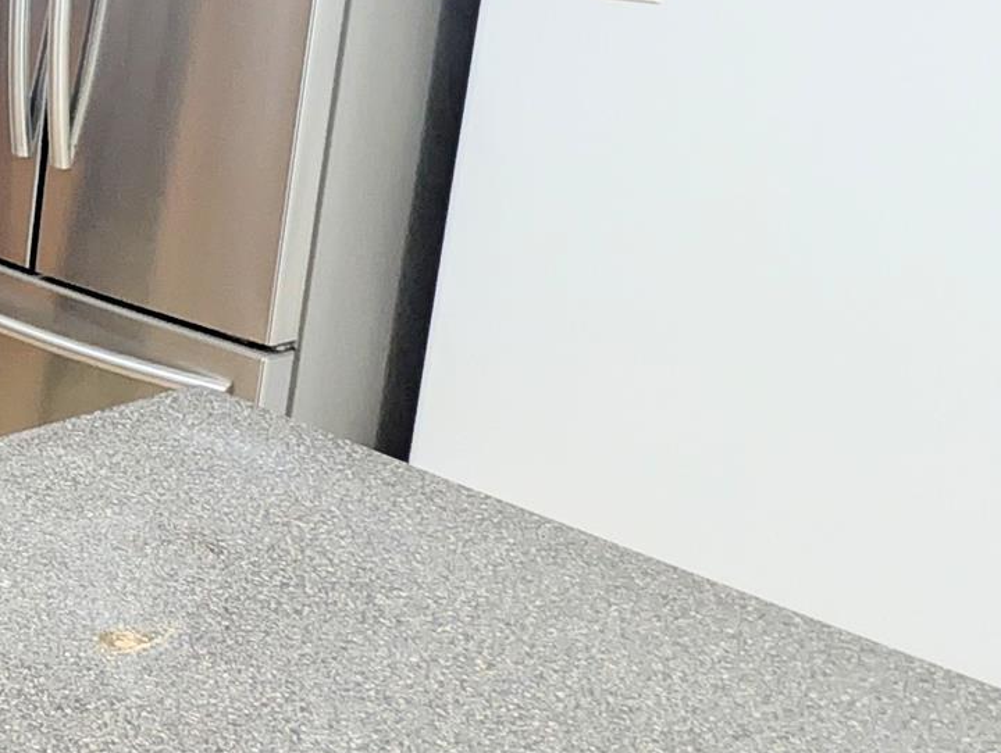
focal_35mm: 51
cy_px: 76
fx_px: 1477
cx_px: -598
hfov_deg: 25.2
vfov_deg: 27.6
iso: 79
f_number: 1.7
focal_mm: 2.02
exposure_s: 1/30
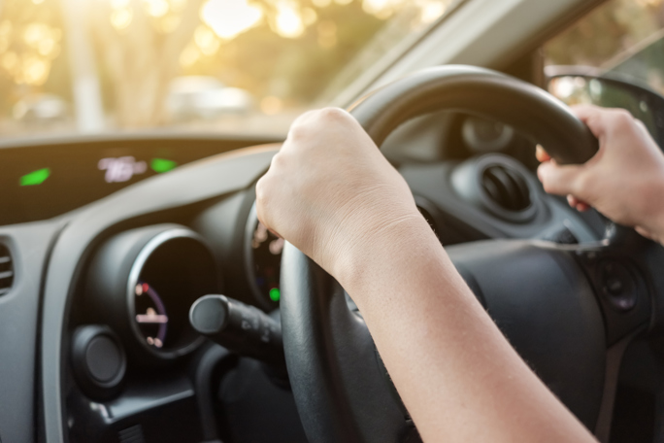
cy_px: 222
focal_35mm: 41
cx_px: 332
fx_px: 756
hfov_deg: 47.4
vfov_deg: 32.6
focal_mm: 27
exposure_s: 1/160
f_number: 2.8
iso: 320
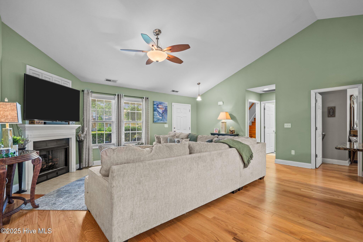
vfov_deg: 73.7
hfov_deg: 96.7
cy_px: 121
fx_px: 161
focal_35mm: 16
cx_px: 182
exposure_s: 1/4
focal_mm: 16
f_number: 4
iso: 500
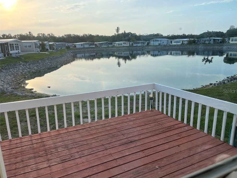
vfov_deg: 51.4
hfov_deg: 65.3
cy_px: 91
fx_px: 185
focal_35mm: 27
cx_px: 123
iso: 50
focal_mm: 5.1
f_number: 1.6
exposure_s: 1/810
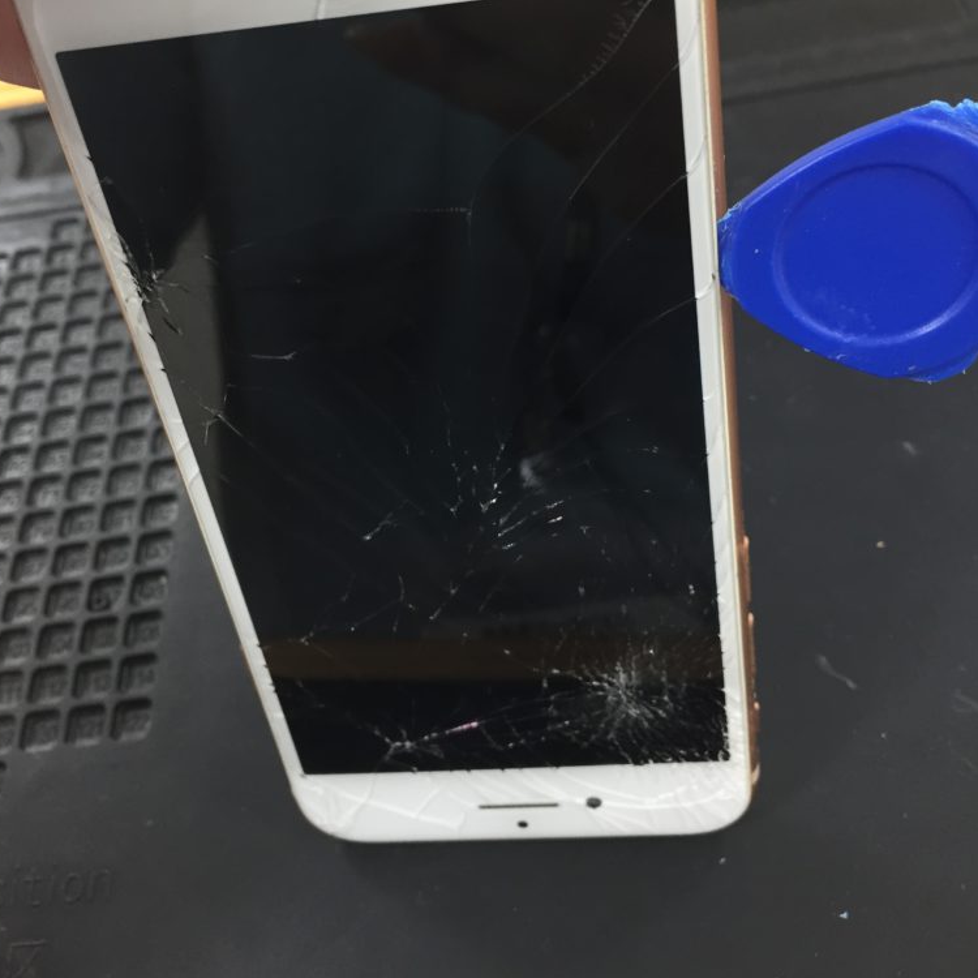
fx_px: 1119
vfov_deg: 46.7
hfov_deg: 47.2
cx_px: 481
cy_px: 353
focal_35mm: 35
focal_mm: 4.15
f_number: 2.2
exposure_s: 1/30
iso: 50
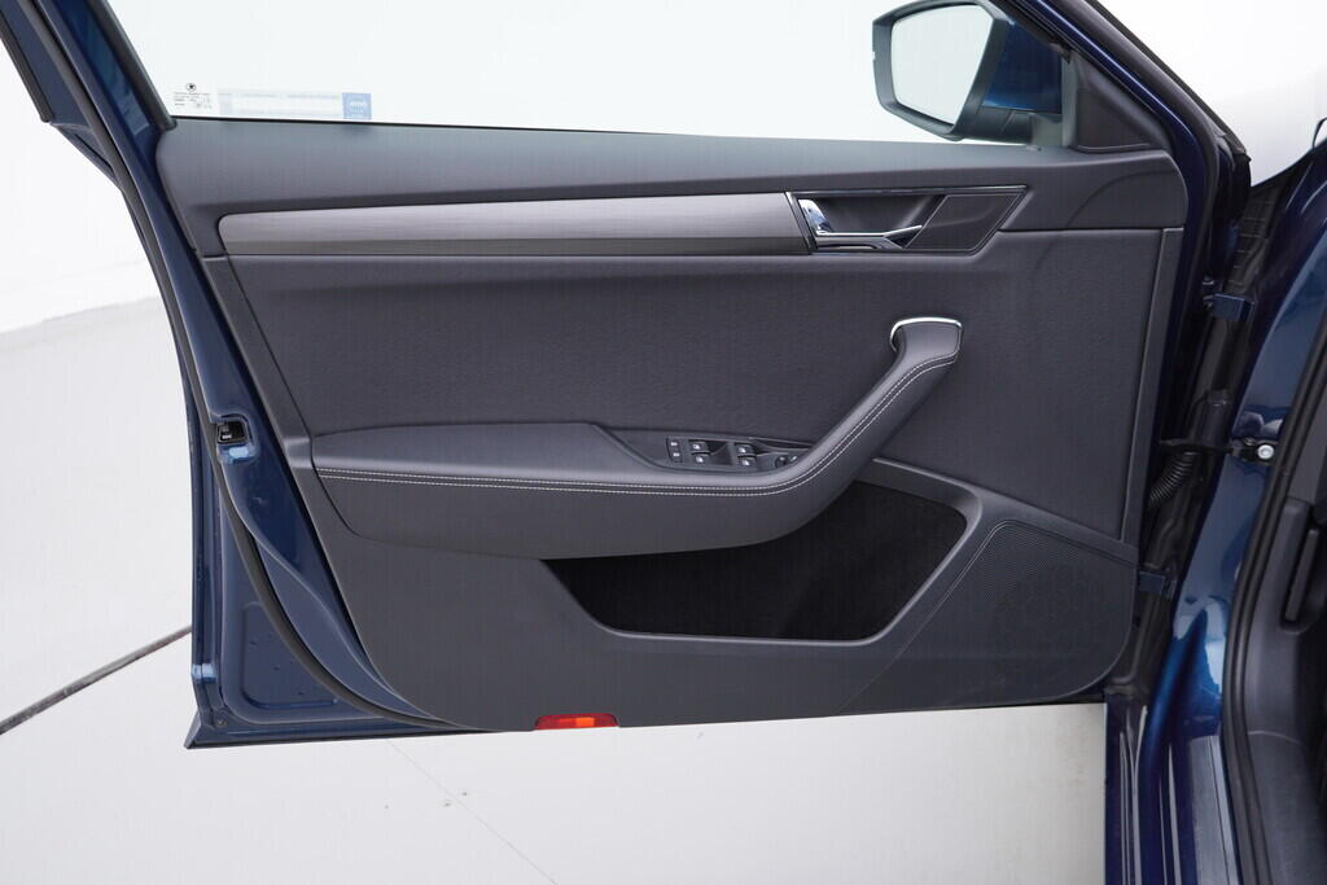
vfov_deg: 36.9
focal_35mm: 36
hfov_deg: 53.1
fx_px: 1327
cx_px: 664
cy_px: 442
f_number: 3.2
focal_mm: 24
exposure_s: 1/50
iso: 125
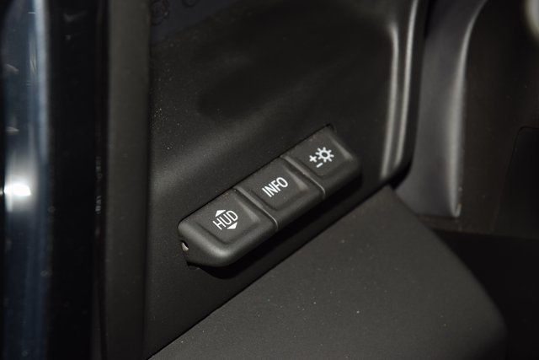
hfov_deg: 19.5
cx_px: 270
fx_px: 1572
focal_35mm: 105
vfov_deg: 13.0
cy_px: 180
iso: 100
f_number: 8
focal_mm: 70
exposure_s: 1/125
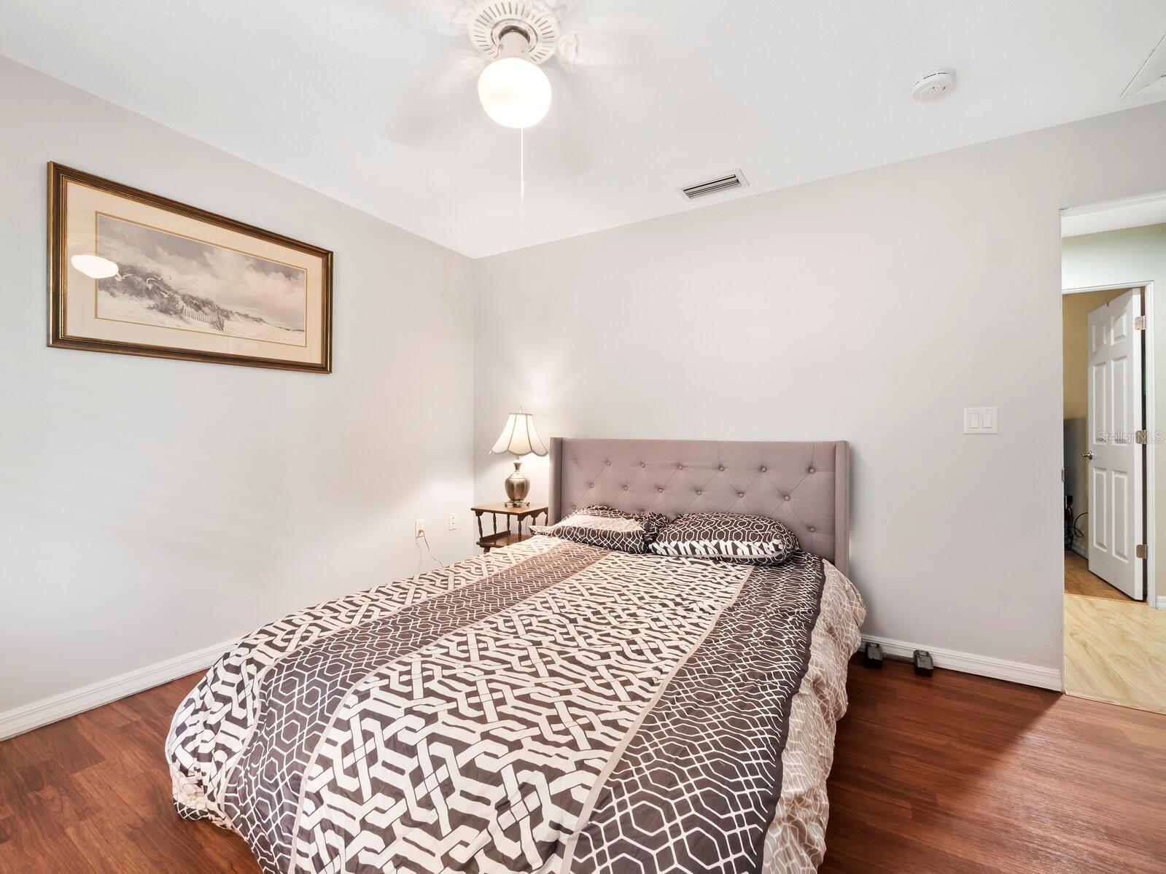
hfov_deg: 102.1
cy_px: 437
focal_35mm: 14
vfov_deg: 85.7
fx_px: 472
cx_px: 583
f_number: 11
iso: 400
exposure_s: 2.5
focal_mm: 7
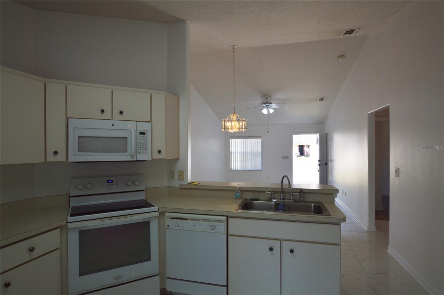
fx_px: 240
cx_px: 222
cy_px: 148
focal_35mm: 20
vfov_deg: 63.1
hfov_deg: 85.5
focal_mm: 13
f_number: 5.6
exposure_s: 1/125
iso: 110
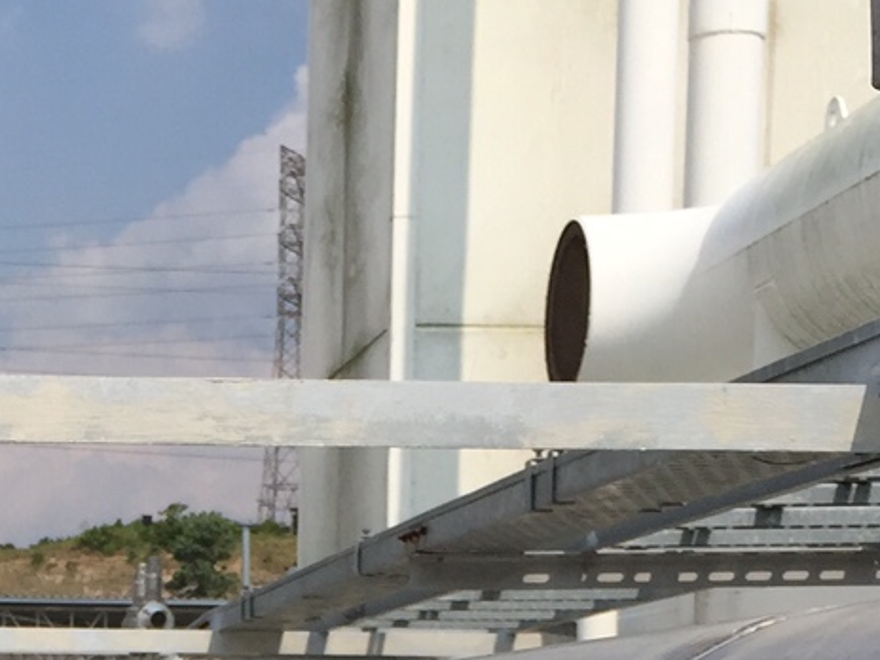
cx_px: 4
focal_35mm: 102
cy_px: 1051
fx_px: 2593
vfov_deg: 13.5
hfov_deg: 18.8
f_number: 2.2
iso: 32
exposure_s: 1/3968
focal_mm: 4.15
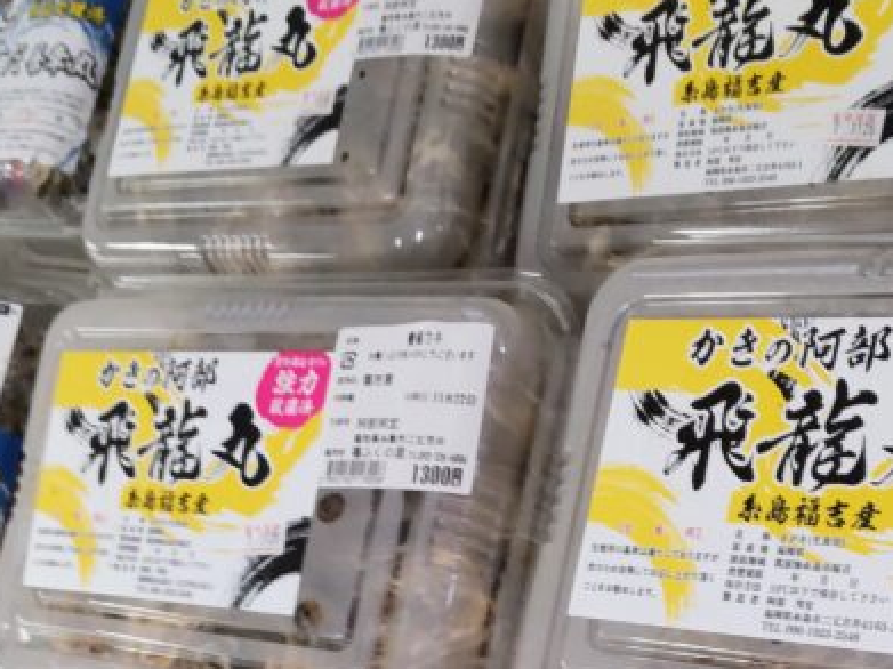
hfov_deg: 32.5
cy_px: 728
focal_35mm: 59
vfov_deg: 23.4
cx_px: 571
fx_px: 1522
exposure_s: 1/60
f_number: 2
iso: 162
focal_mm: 3.43
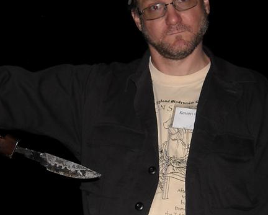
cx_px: 105
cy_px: 164
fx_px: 643
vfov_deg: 18.8
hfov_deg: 23.5
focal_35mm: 81
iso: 64
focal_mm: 5.7
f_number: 2.8
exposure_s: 1/60
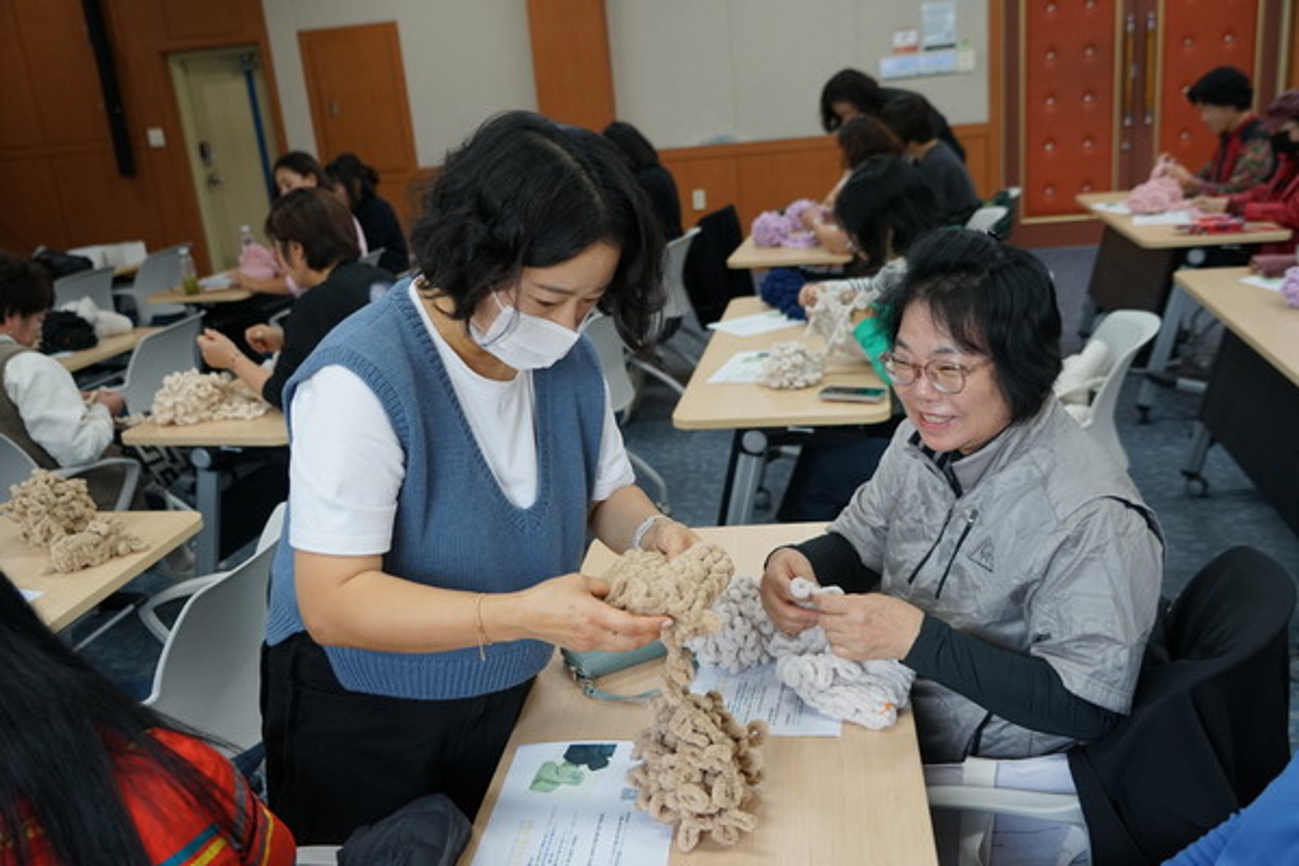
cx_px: 650
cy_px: 433
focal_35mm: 32
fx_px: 1155
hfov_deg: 58.7
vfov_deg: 41.1
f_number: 4
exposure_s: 1/160
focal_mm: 32
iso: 800
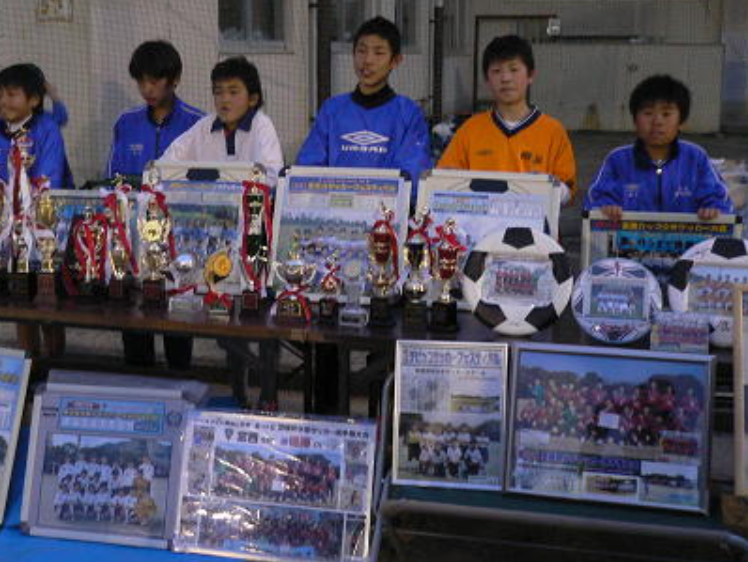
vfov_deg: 32.2
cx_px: 321
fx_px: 973
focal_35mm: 45
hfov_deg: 42.0
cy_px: 250
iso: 200
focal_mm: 5.8
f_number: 2.8
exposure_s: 1/8
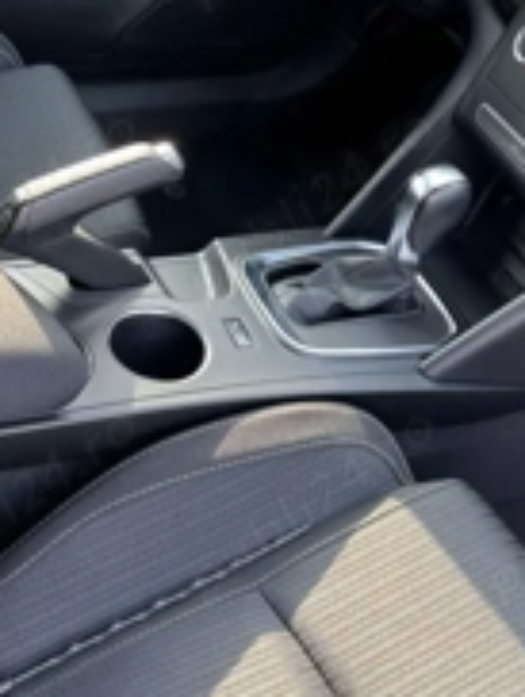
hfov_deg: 25.4
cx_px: 387
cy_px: 253
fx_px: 1150
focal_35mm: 57
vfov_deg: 33.5
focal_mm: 5.96
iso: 64
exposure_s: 1/99
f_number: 1.6
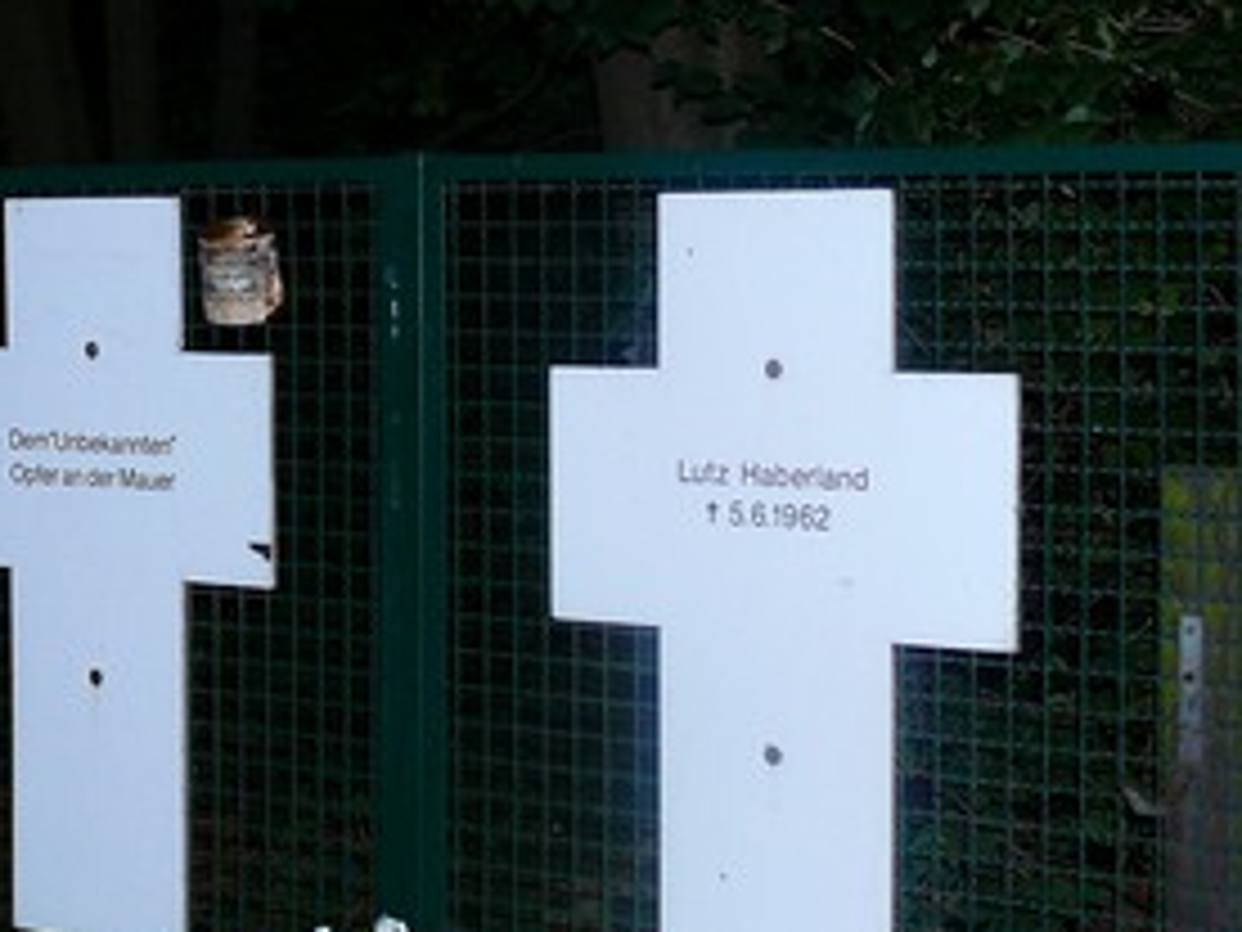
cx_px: -158
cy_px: 320
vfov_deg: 15.5
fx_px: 3409
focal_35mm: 95
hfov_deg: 19.7
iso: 160
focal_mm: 7.4
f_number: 2.8
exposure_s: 1/30
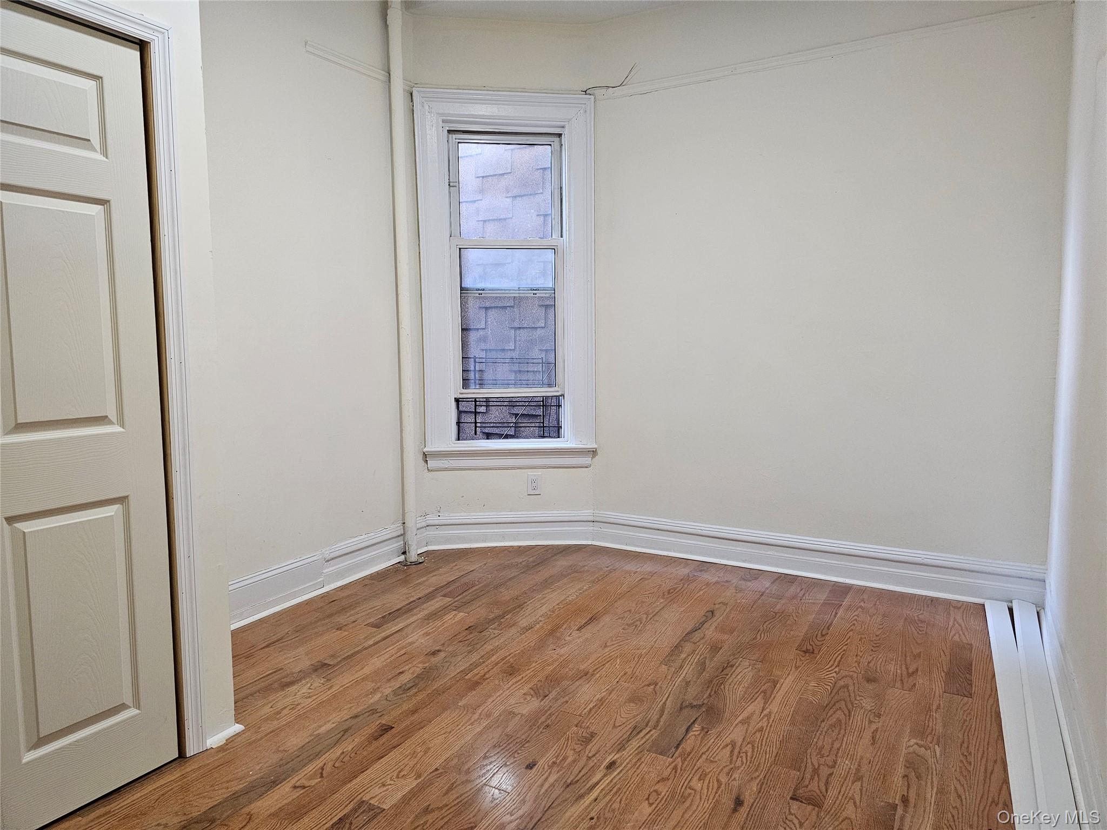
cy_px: 415
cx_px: 554
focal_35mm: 23
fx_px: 736
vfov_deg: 58.9
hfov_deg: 73.9
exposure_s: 1/120
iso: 640
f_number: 1.7
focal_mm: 6.3
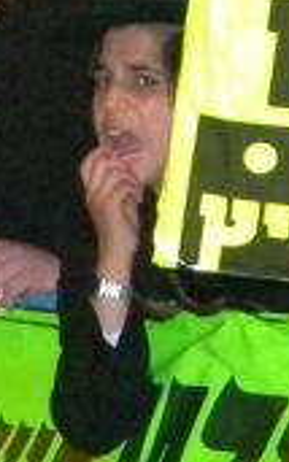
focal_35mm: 260
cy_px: 635
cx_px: -664
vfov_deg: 7.9
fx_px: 3274
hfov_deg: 4.8
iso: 517
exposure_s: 1/30
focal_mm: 7.3
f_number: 3.8
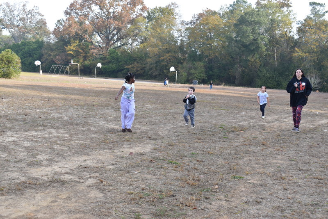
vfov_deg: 29.9
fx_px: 410
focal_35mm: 45
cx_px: 164
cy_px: 110
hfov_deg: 43.6
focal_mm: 30
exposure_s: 1/80
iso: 100
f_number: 7.1
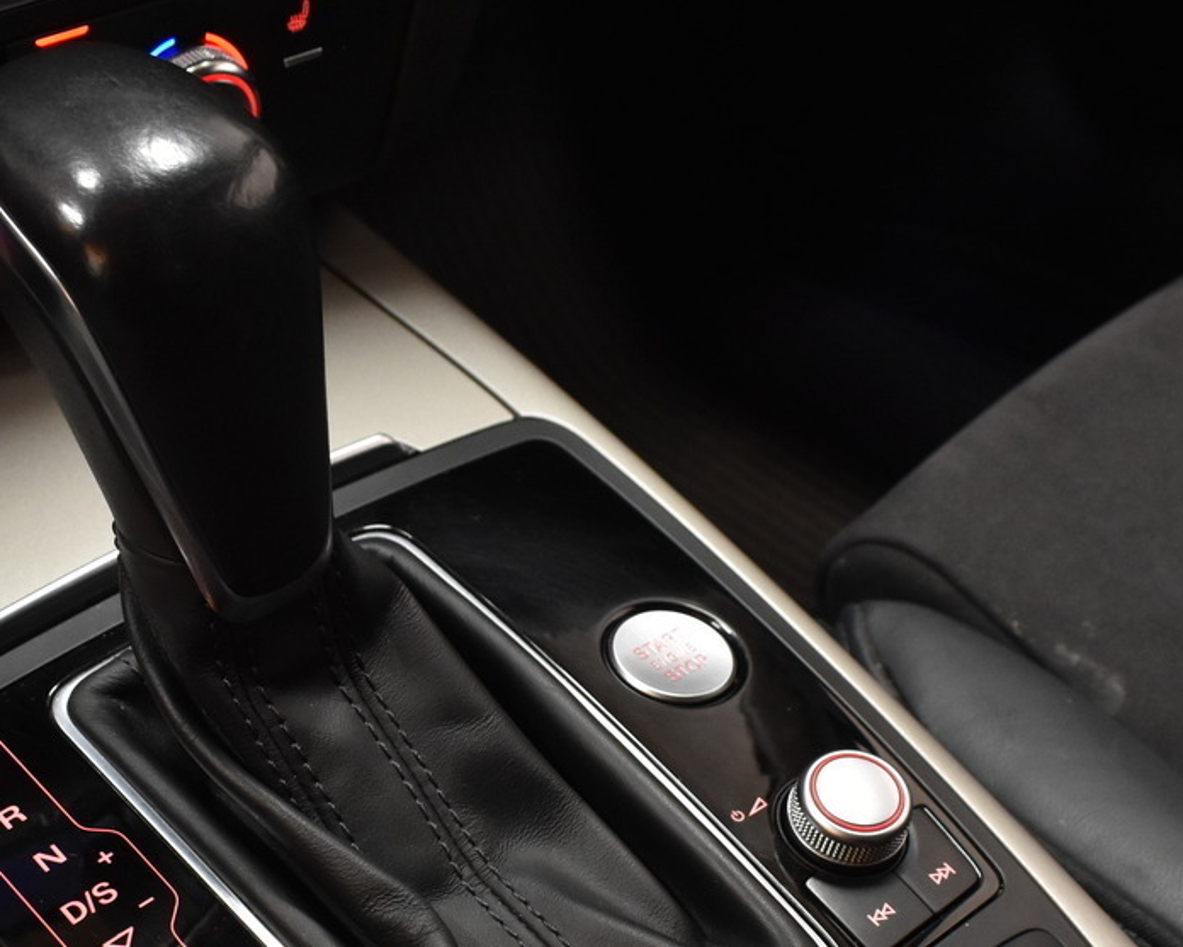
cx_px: 490
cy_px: 872
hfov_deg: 31.9
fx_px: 2066
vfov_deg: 25.0
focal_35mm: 59
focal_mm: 18
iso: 1250
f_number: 5.6
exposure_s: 1/25
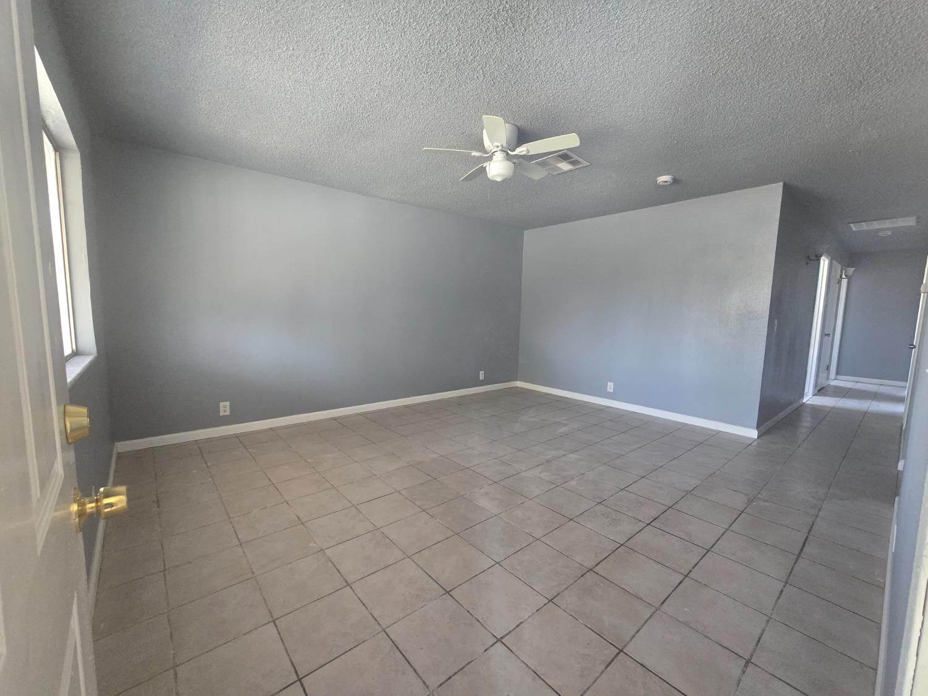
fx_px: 349
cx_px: 464
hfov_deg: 106.2
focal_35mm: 13
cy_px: 348
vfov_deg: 89.9
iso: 500
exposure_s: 1/60
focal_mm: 2.2
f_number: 2.2
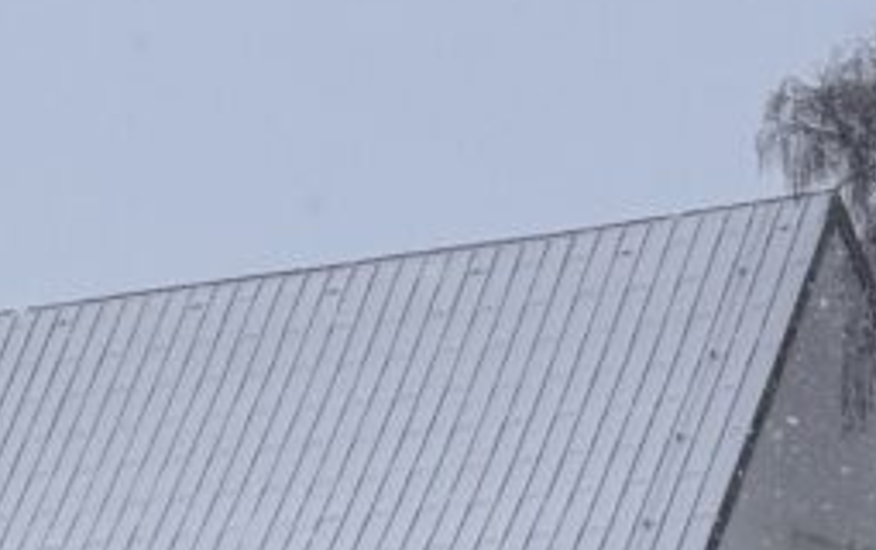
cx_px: -450
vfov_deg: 6.4
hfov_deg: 9.9
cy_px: 443
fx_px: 4876
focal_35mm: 204
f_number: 1.78
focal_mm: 6.76
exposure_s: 1/876
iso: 64
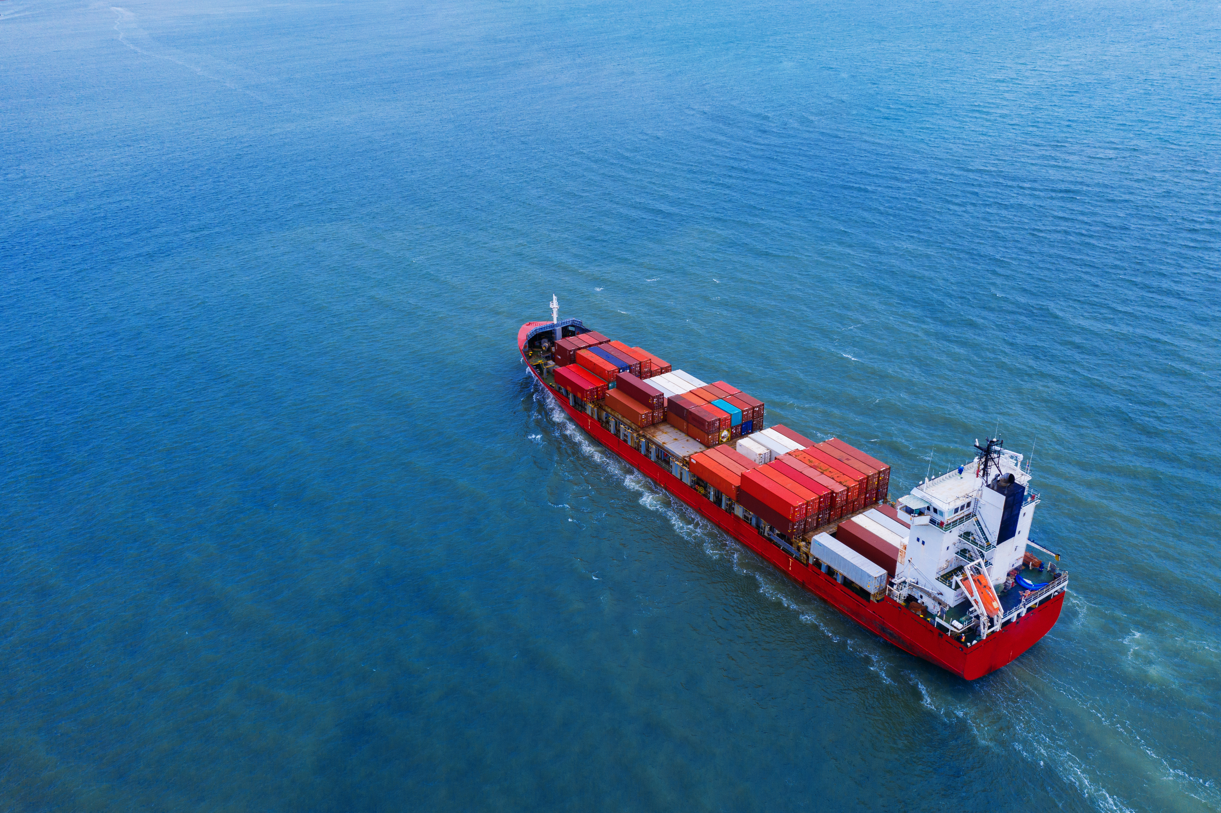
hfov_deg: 65.5
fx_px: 949
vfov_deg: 46.4
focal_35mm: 28
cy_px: 406
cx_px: 610
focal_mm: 10.26
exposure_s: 1/320
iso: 100
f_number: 5
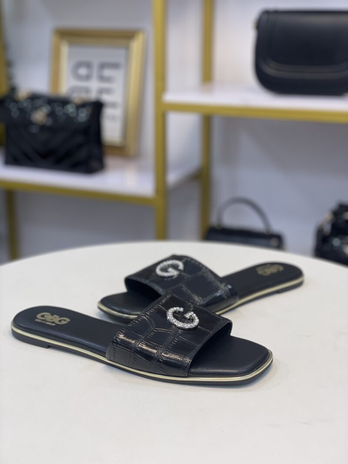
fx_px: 697
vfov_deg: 36.8
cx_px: 174
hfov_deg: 28.0
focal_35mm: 52
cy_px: 232
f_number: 2
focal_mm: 6
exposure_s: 1/100
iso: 50
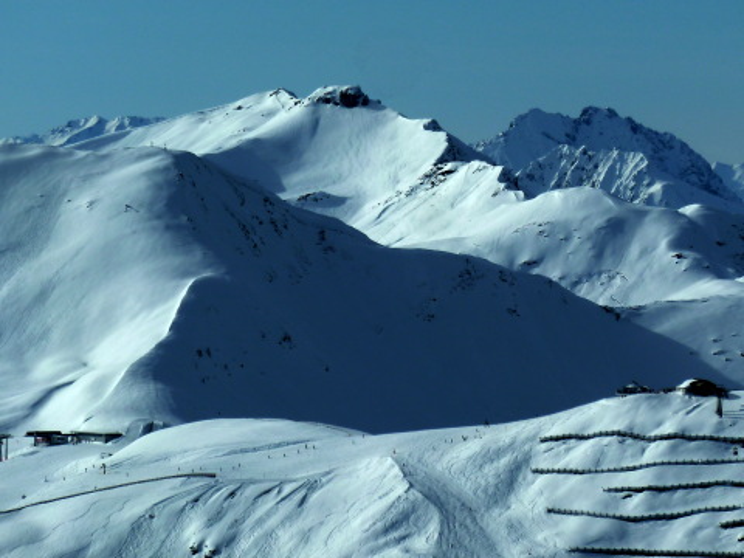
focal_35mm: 381
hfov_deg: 5.2
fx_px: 8189
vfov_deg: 3.9
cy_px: 279
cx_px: 372
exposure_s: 1/800
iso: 80
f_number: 5.6
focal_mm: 49.2
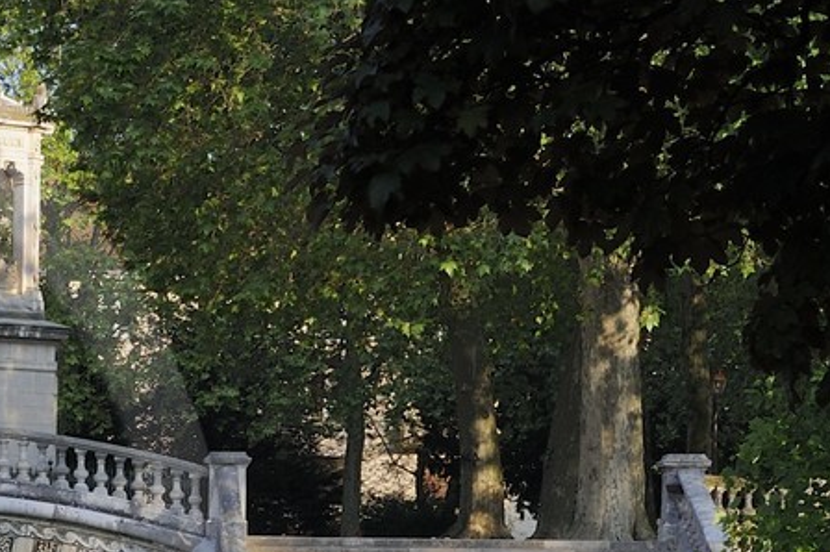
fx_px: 4608
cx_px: -526
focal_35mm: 200
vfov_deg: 6.8
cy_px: 674
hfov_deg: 9.9
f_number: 9
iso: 200
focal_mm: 56
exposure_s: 1/160
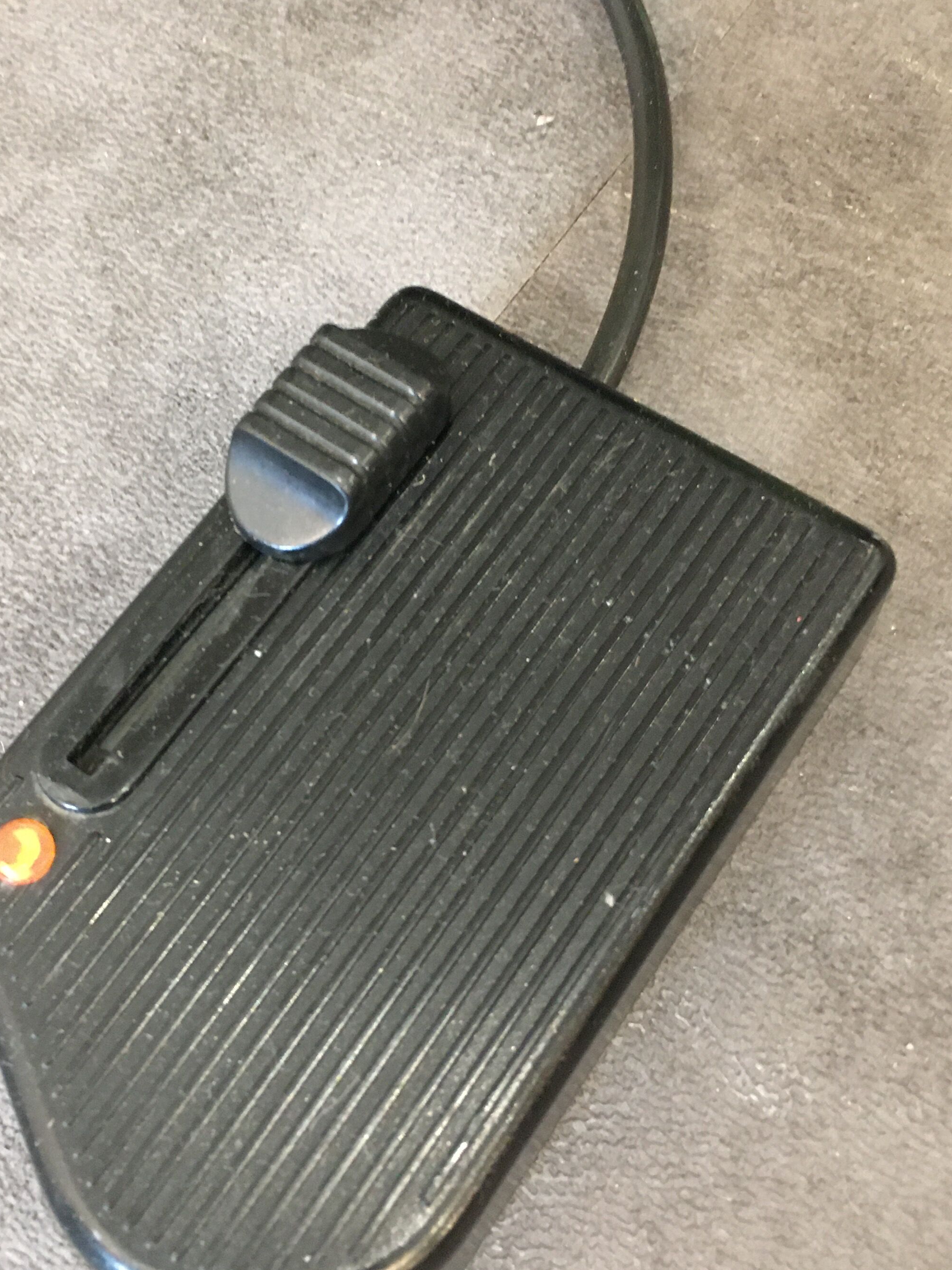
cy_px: 603
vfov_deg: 42.9
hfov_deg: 32.6
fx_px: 1613
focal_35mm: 44
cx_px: 331
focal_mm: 4.15
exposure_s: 1/17
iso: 400
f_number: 2.2
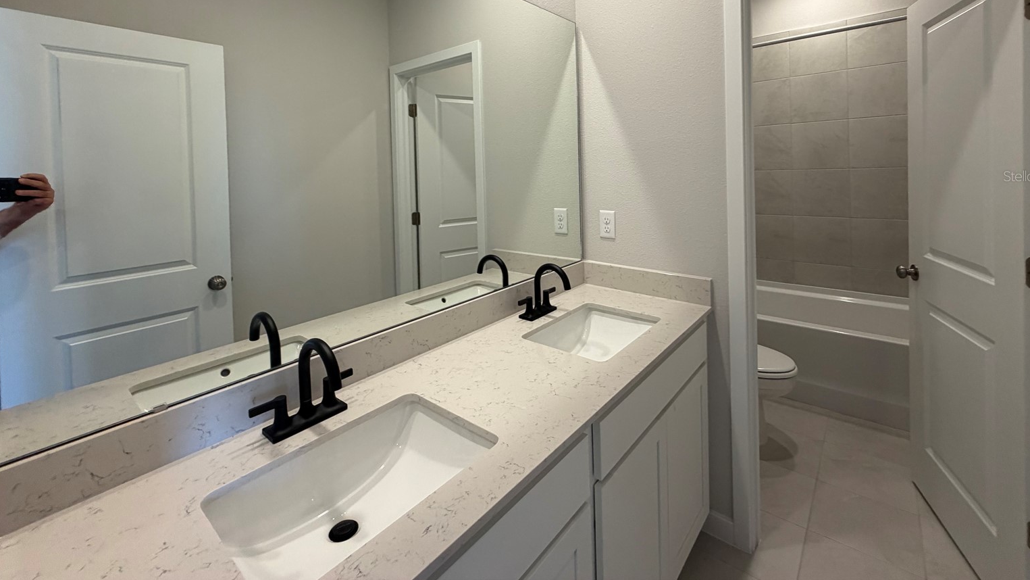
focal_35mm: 16
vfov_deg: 64.6
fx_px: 437
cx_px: 527
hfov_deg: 99.3
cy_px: 176
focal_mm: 2.22
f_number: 2.2
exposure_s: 1/120
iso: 200
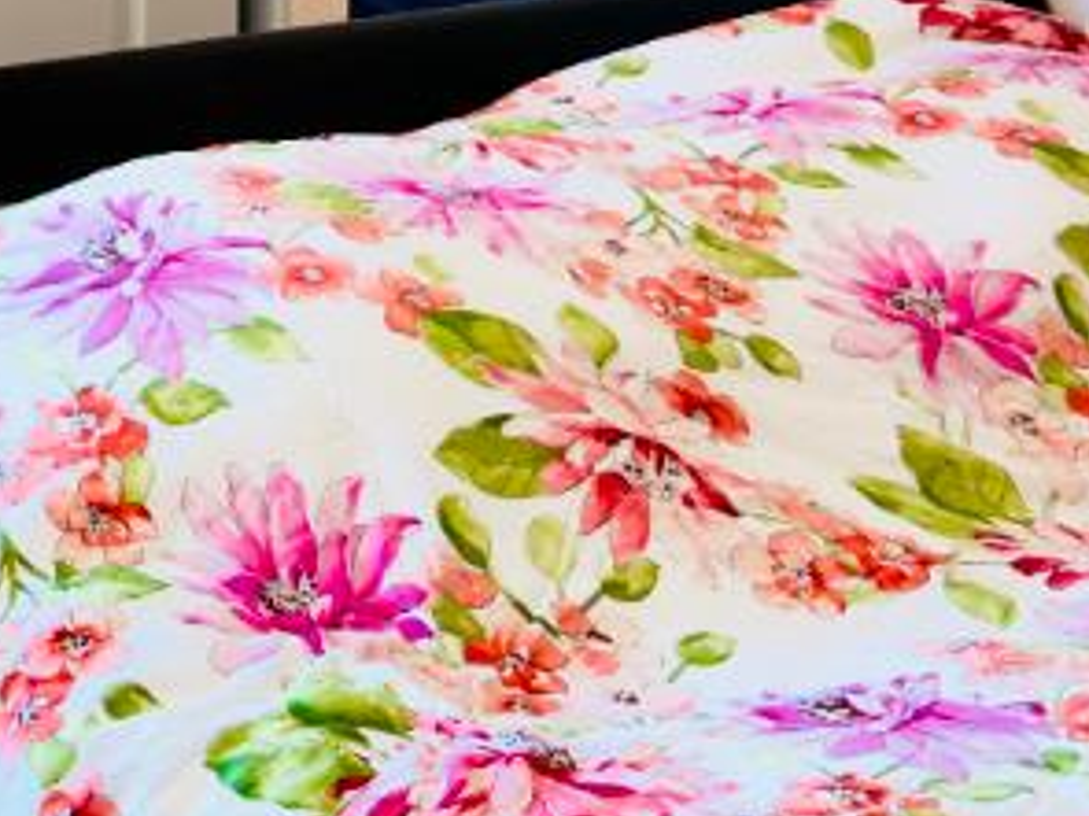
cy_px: -666
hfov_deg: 14.8
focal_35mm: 122
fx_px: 3836
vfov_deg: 11.3
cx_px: -628
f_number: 1.78
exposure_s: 1/126
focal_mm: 6.76
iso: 160
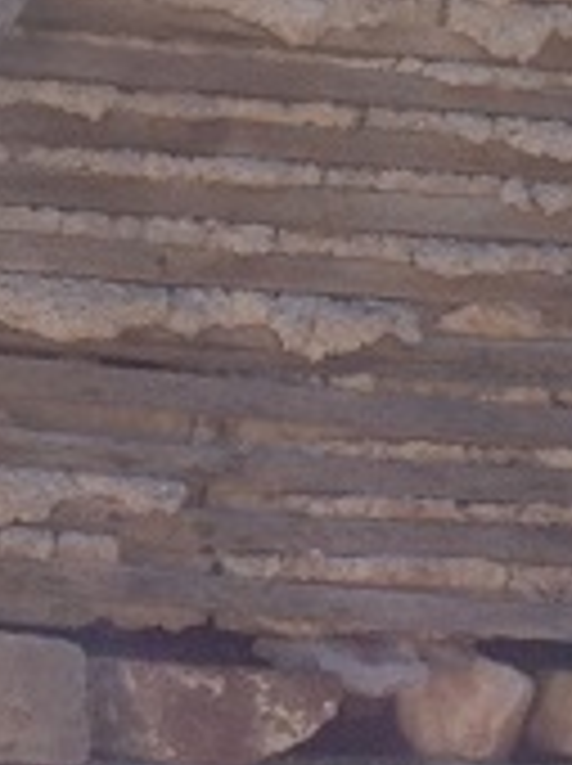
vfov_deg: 9.4
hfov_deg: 7.2
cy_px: -302
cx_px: 572
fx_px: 4550
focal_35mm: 206
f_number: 2.4
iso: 50
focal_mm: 4.28
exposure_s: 1/905
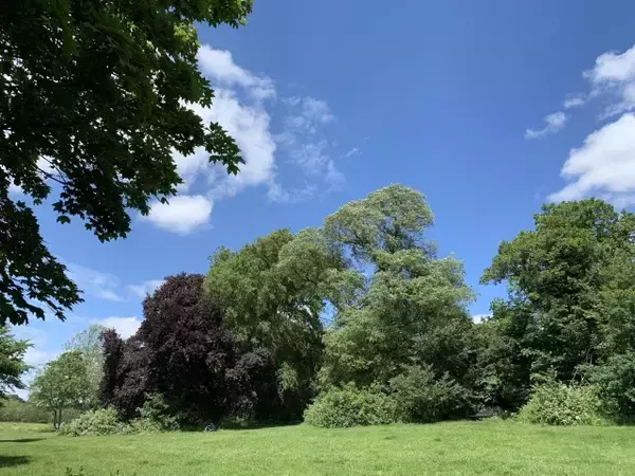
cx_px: 318
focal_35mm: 26
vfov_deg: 53.1
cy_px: 238
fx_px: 477
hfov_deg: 67.3
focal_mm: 4.25
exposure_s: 1/1387
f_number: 1.8
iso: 25
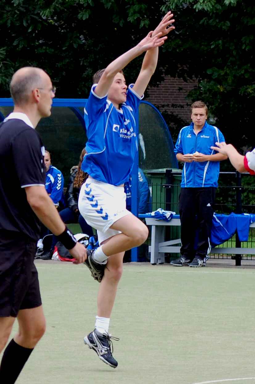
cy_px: 192
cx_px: 128
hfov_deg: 10.6
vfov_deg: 15.9
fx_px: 1373
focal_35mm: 129
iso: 400
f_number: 5
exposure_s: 1/400
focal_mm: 86
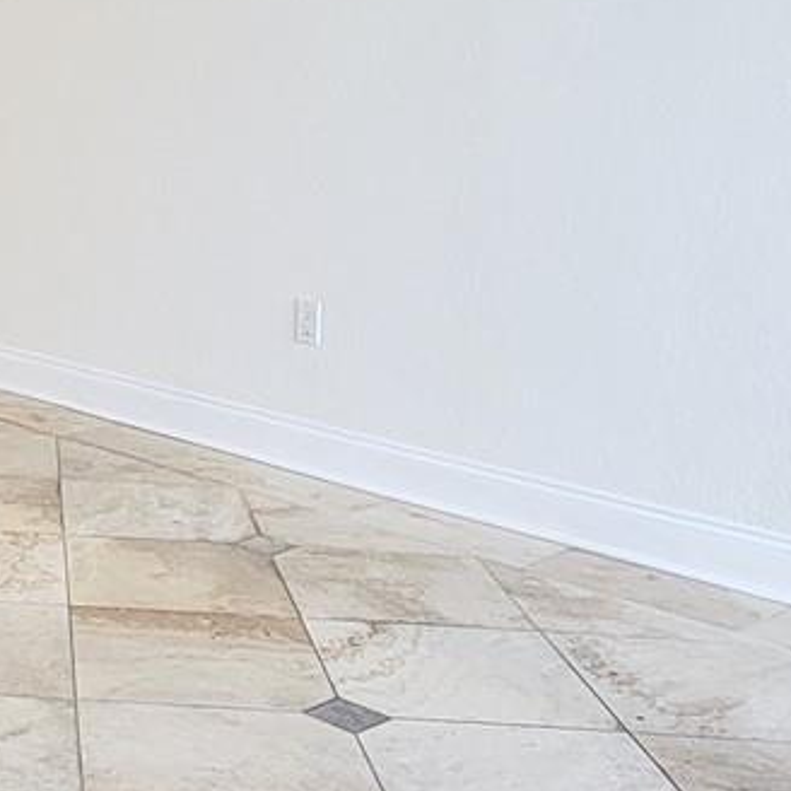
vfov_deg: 29.9
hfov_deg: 27.3
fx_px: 1448
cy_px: 176
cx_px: -135
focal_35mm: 56
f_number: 2.2
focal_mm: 2.2
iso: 100
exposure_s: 1/60
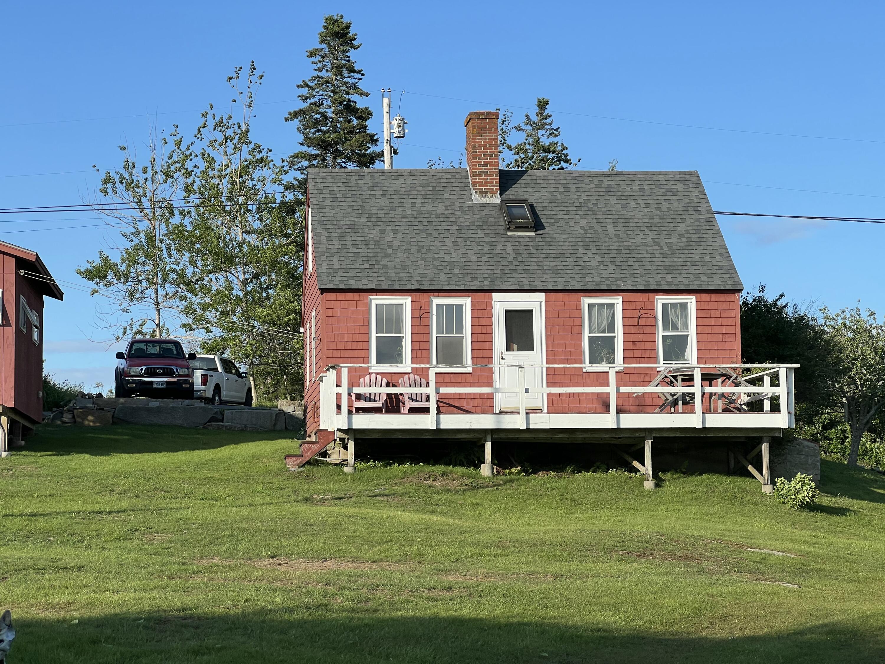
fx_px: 1969
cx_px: 442
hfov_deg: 25.3
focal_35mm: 77
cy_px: 332
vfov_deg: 19.1
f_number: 2.8
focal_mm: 9
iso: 32
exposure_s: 1/626
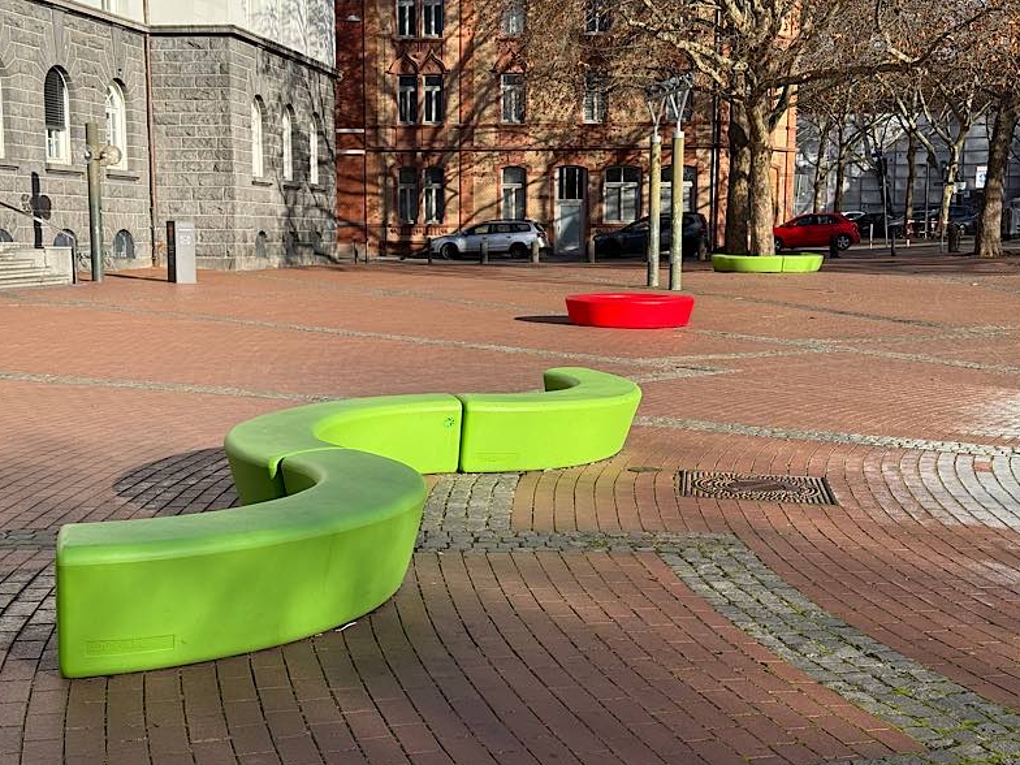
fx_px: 1444
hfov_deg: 38.9
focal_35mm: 49
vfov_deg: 29.7
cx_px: 506
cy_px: 389
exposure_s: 1/2762
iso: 64
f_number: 1.78
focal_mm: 6.76
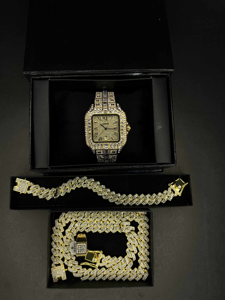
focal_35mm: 26
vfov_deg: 67.3
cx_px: 112
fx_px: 225
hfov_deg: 53.1
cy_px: 150
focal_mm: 5.7
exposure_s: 1/162
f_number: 1.5
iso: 40
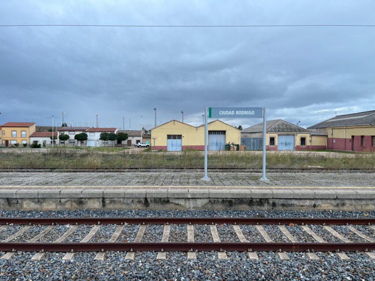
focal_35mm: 26
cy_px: 140
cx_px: 188
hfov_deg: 67.3
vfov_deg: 53.1
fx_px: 282
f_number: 1.6
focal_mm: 5.1
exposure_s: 1/122
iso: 50
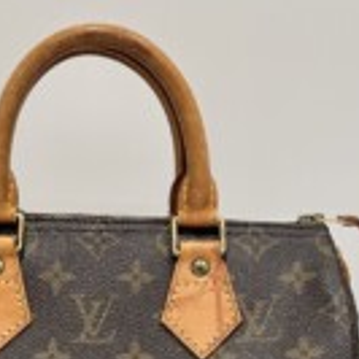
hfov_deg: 24.5
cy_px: 240
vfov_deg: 24.5
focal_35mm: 70
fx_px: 821
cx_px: 111
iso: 125
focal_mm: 6.86
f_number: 1.78
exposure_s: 1/50
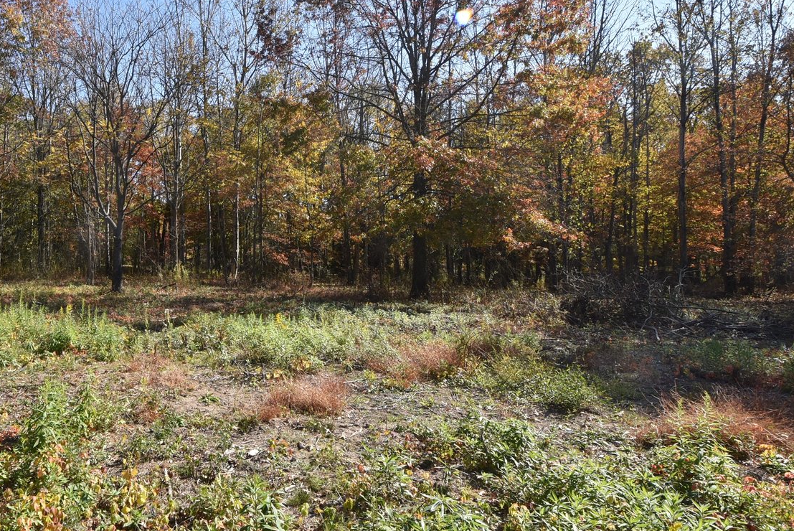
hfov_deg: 71.0
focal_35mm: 23
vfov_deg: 55.1
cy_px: 239
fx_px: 508
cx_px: 199
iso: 320
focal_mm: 10
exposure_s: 1/500
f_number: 8
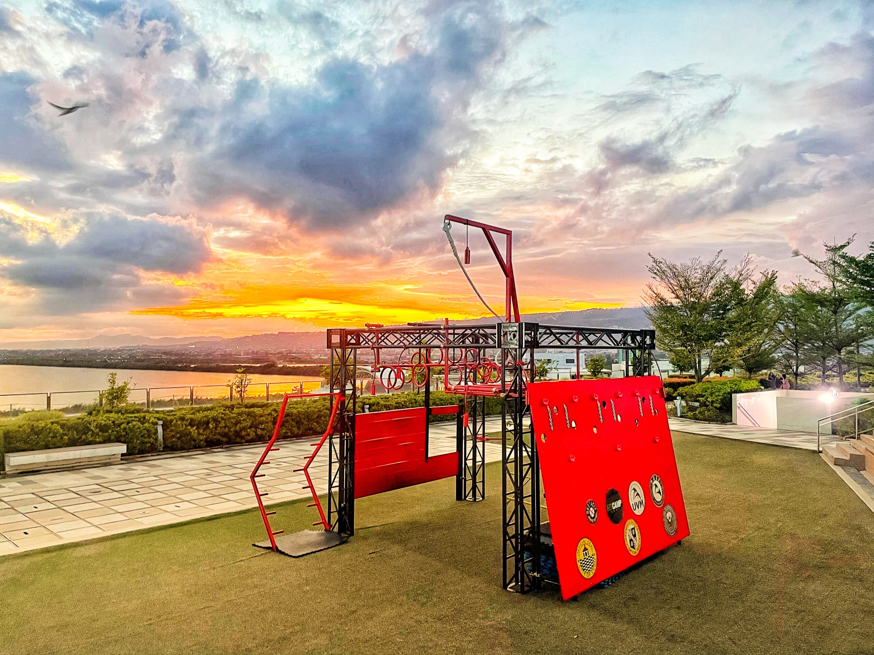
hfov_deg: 67.3
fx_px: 656
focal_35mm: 26
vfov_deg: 53.1
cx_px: 437
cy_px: 328
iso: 320
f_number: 1.6
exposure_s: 1/60
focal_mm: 4.2
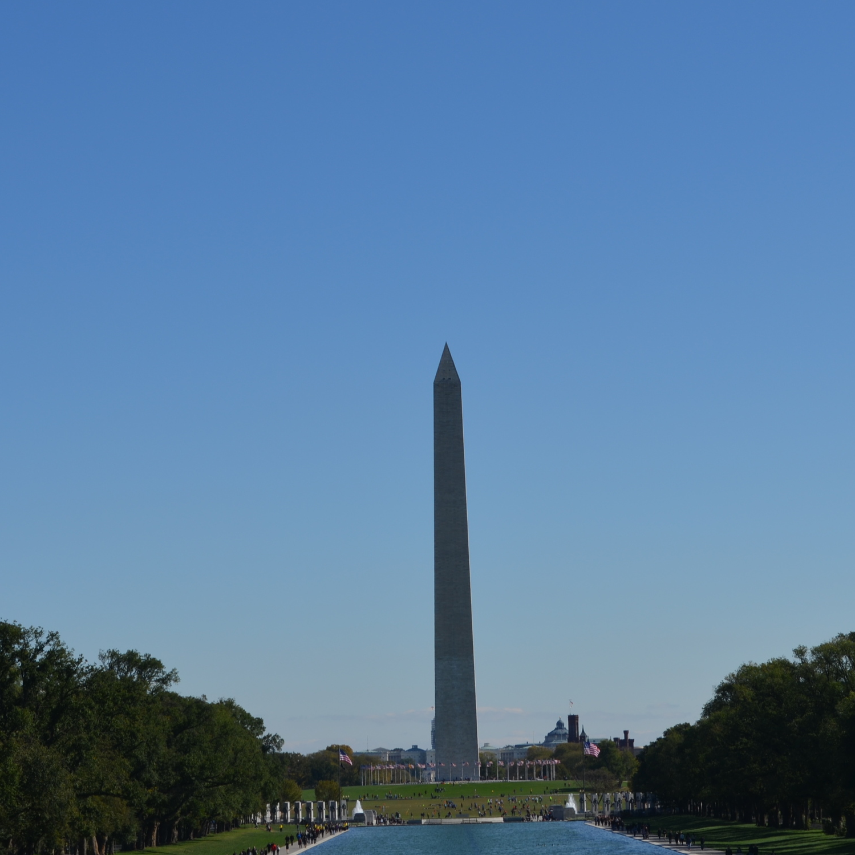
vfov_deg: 14.9
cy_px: 471
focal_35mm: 117
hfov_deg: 14.9
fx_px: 3261
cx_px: 455
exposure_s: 1/320
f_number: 9
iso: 100
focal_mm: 55
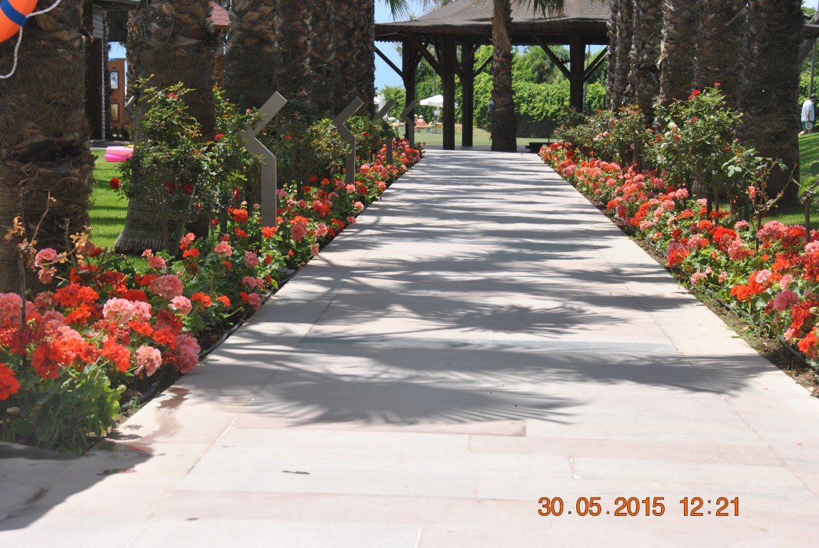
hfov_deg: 26.0
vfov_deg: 17.5
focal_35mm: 78
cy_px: 274
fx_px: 1777
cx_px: 410
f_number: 8
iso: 100
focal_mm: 52
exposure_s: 1/200
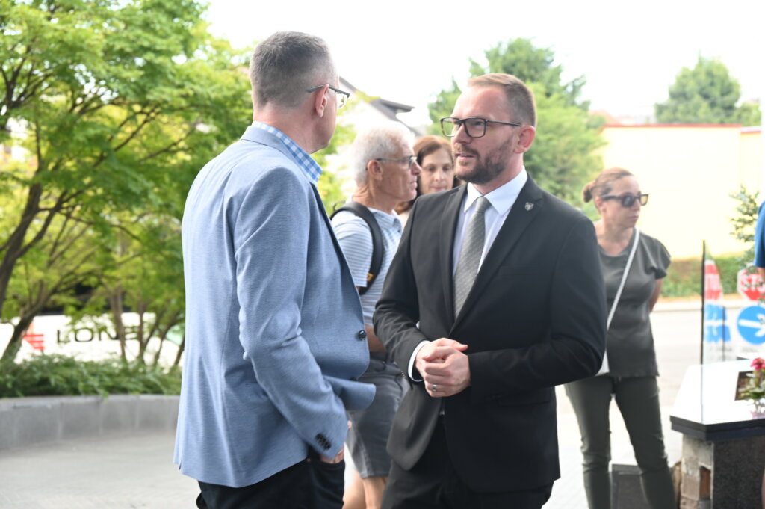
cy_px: 254
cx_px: 382
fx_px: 1231
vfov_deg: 23.3
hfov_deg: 34.5
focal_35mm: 58
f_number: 5.6
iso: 250
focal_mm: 58
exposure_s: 1/60
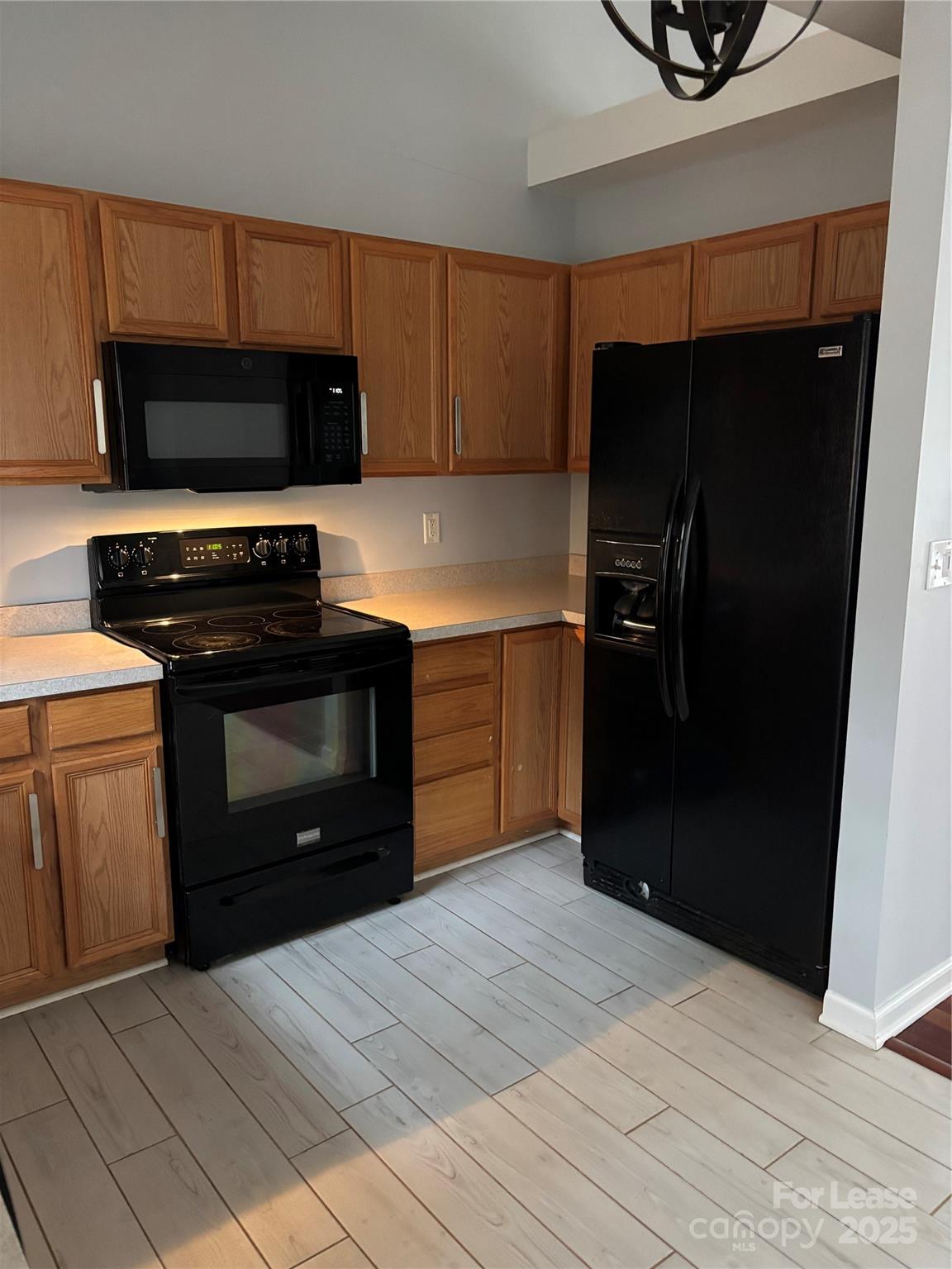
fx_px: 953
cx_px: 476
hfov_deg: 53.1
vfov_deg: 67.3
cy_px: 634
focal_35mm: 26
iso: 800
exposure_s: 1/30
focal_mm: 5.96
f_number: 1.6
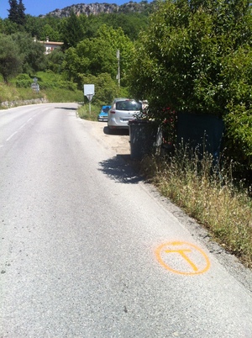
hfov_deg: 40.6
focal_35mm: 35
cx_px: 126
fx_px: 341
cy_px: 169
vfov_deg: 52.7
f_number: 2.8
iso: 80
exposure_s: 1/1312
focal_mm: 3.85
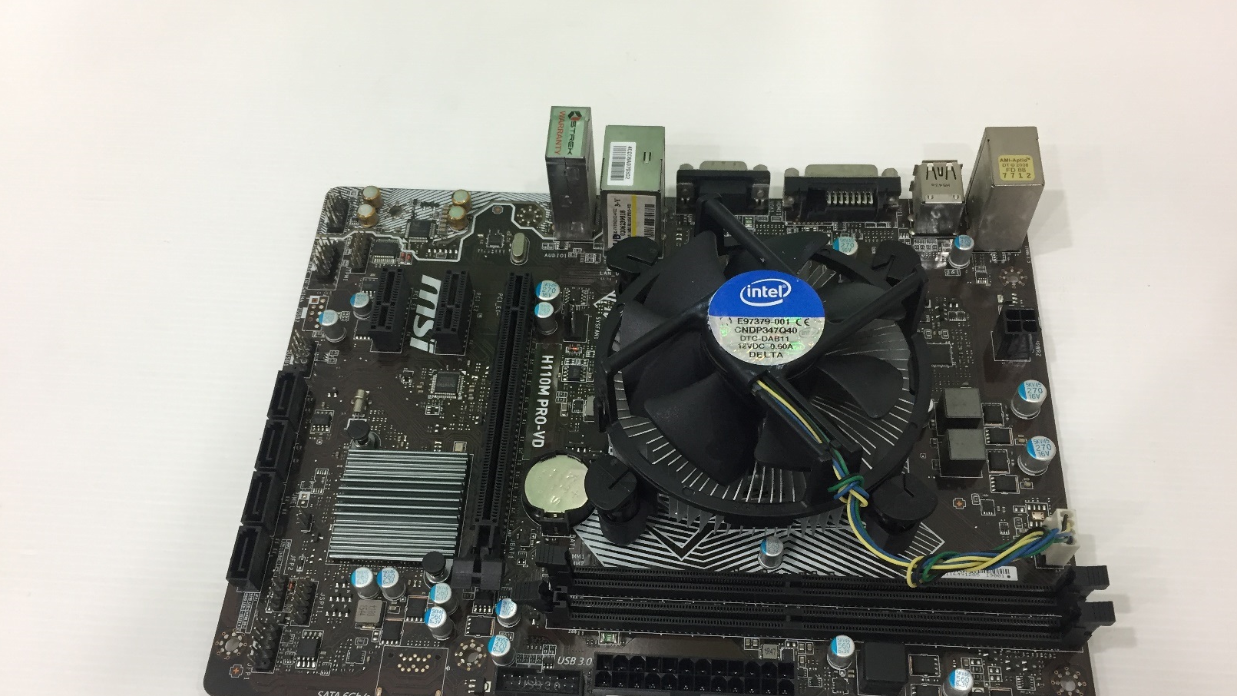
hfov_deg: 61.0
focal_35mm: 32
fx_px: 1050
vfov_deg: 36.3
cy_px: 457
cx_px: 622
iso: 125
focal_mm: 4.15
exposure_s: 1/33
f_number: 2.2
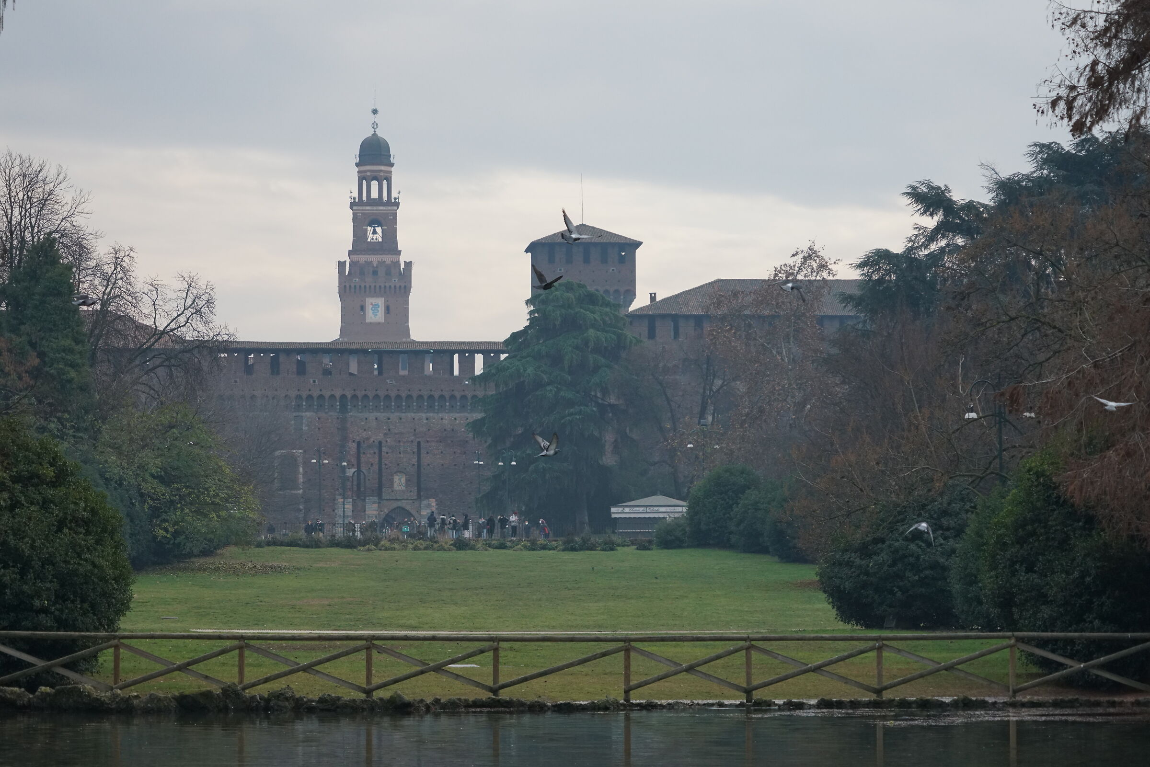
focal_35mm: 101
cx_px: 575
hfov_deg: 20.2
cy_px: 384
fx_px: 3227
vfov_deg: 13.6
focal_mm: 101
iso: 1600
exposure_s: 1/3200
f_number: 5.6
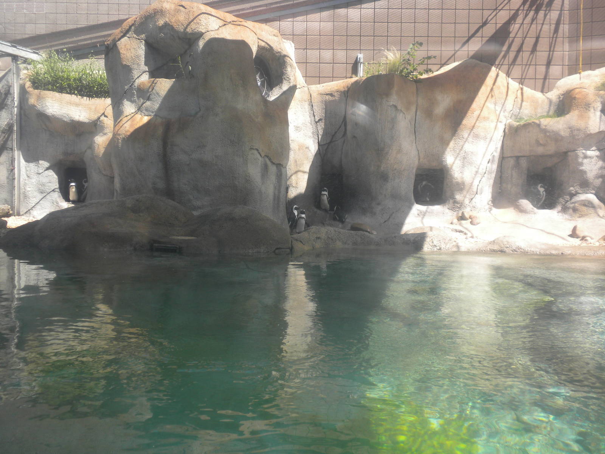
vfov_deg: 38.7
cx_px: 302
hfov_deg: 50.1
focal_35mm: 37
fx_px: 647
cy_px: 227
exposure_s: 1/238
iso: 64
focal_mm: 6.6
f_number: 3.5
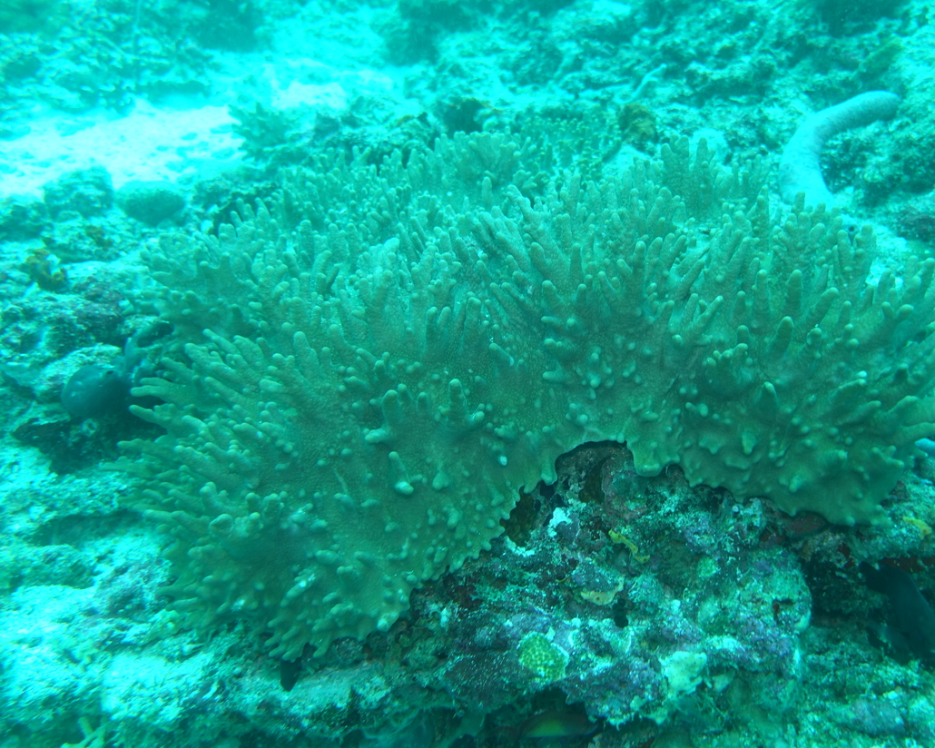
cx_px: 574
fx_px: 775
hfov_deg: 61.5
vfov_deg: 51.5
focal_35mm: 28
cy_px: 365
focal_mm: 8.8
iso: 125
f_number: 1.8
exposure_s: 1/30
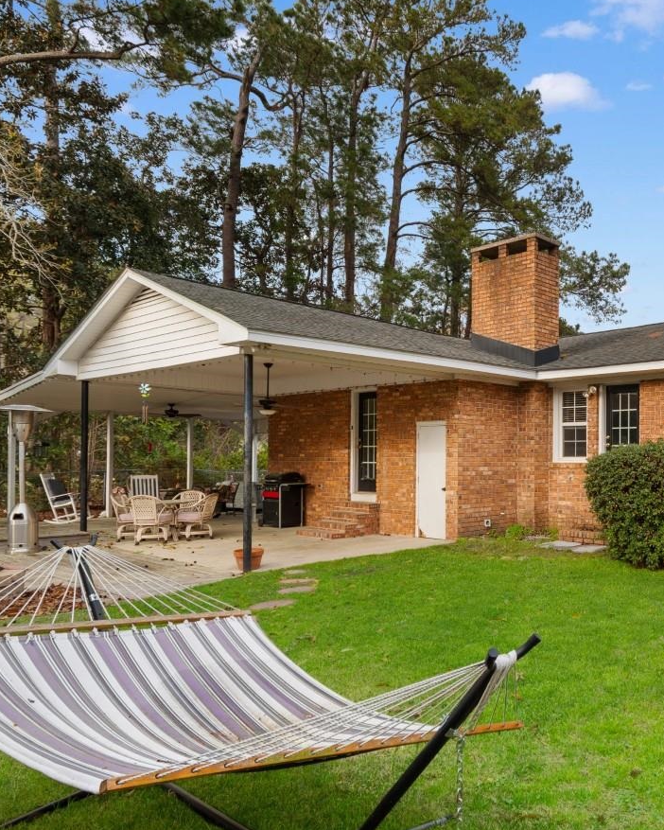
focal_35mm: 26
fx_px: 638
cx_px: 582
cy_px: 450
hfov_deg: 49.7
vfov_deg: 65.9
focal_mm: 10
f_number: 7.1
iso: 100
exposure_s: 1/200
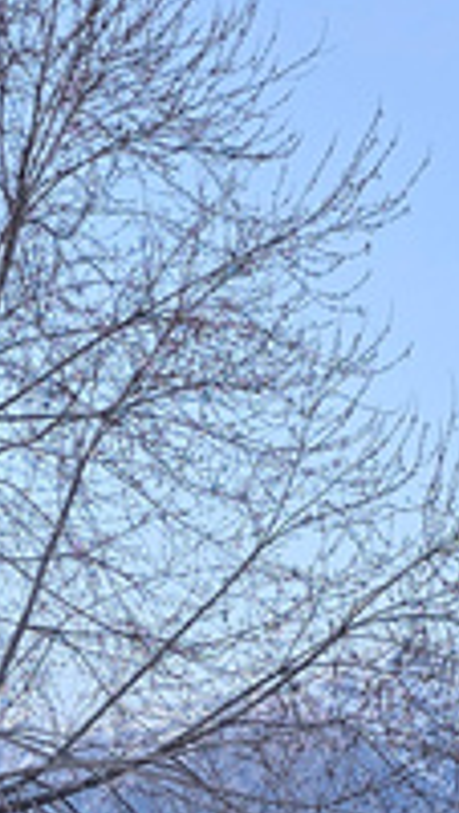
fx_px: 2760
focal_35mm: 128
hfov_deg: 9.5
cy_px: 764
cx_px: 158
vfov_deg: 16.5
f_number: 1.7
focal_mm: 6.3
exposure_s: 1/180
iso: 200
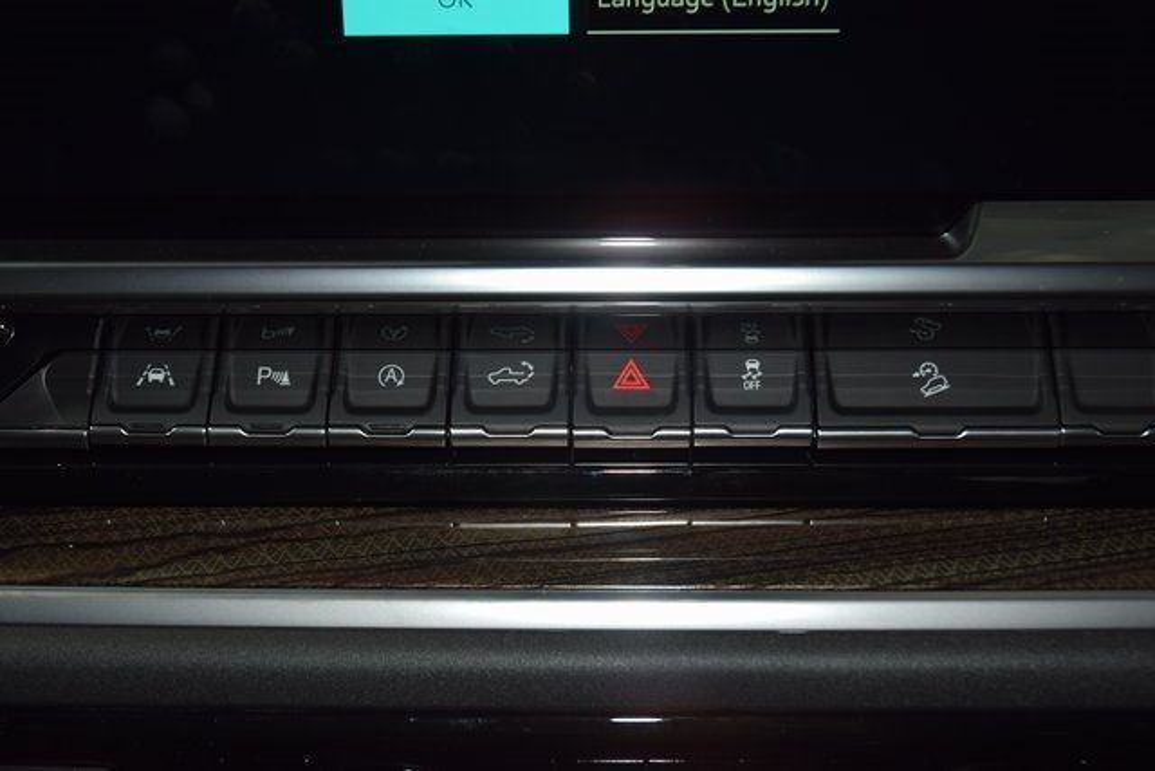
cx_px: 578
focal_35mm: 57
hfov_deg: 35.0
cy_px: 386
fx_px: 1829
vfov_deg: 23.8
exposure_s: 1/40
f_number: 4.2
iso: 360
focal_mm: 38
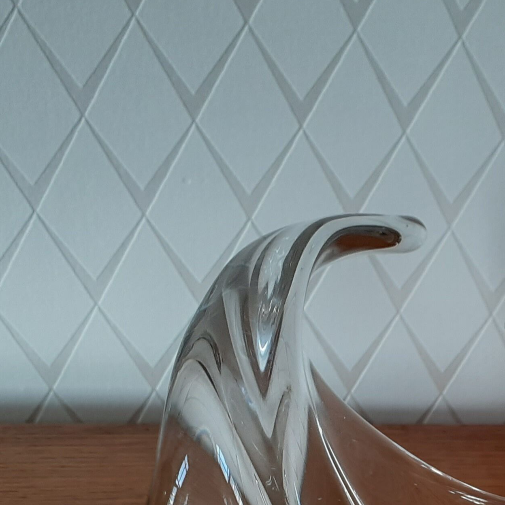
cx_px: 563
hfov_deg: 20.8
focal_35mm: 79
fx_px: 1304
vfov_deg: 20.8
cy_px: 558
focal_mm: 3.6
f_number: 1.9
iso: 40
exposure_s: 1/50
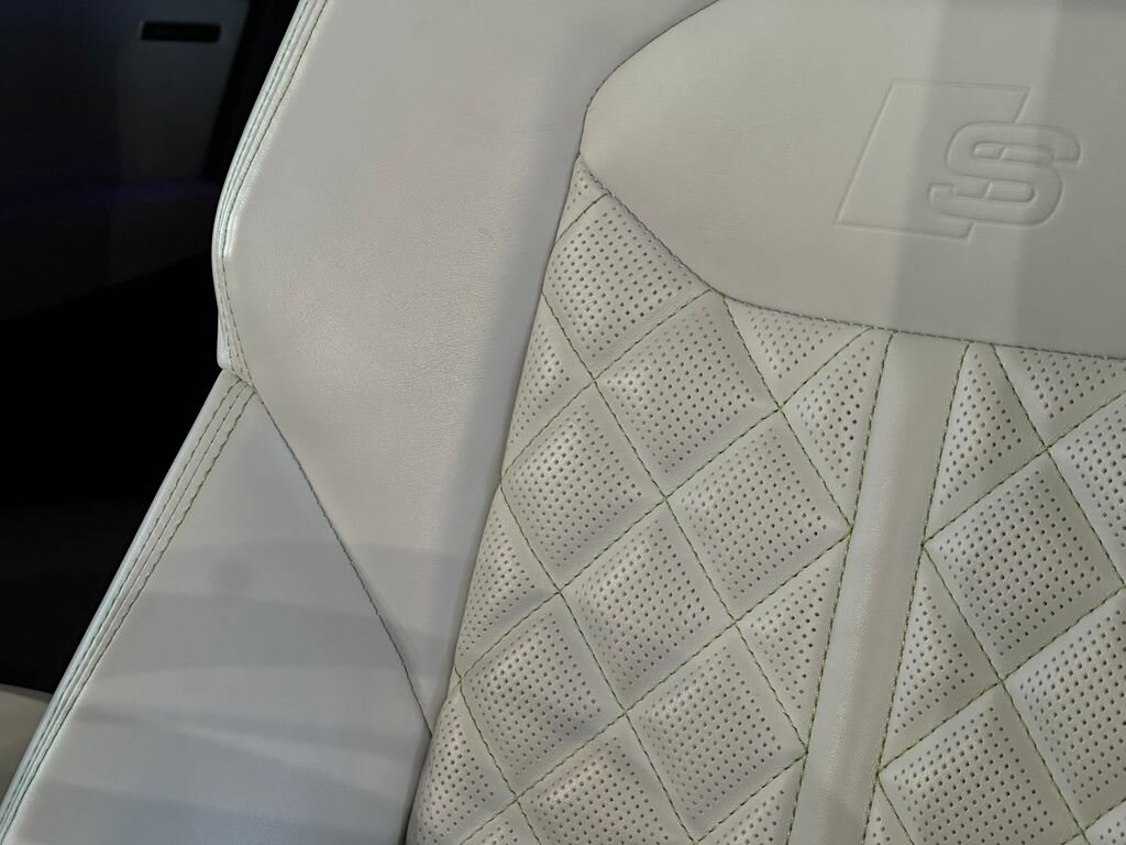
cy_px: 422
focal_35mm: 77
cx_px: 563
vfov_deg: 19.1
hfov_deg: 25.3
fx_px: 2505
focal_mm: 9
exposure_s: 1/100
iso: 160
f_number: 2.8
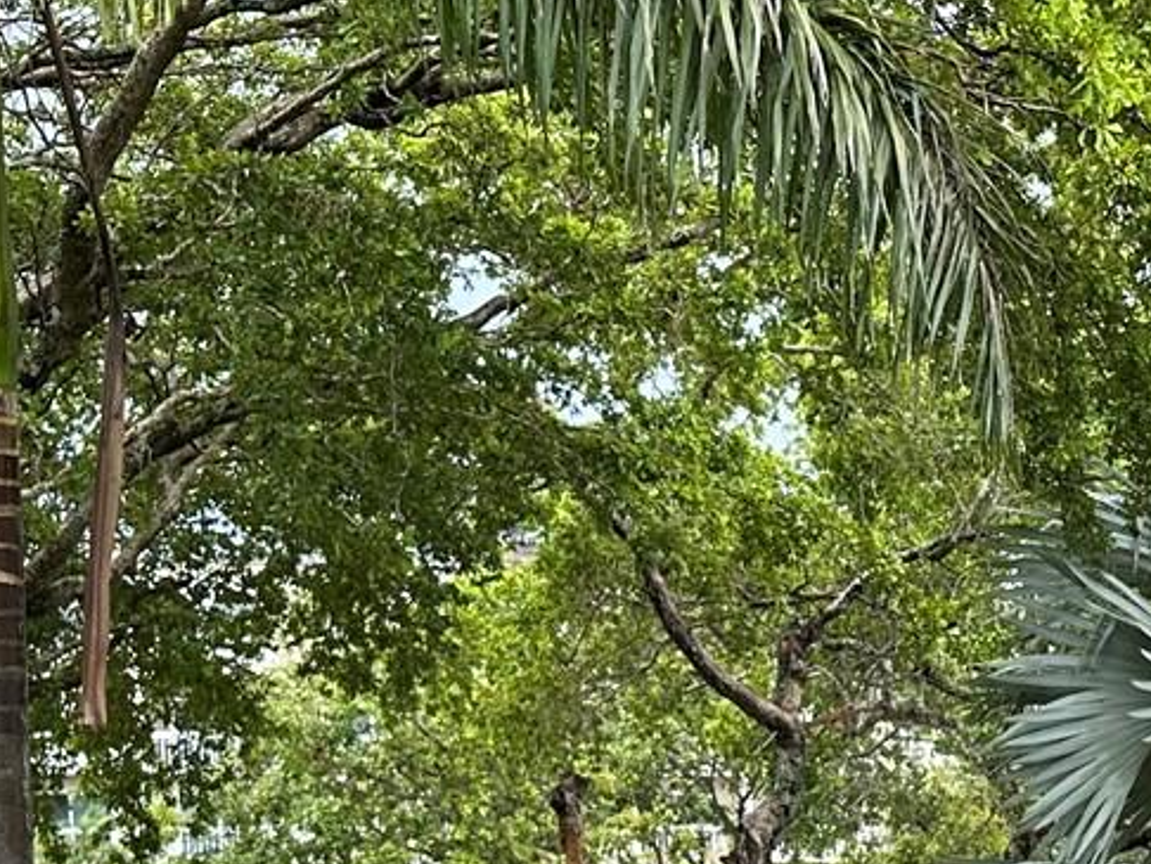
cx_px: 1388
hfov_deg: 22.7
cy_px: 1060
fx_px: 2628
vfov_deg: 17.7
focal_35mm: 79
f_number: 1.78
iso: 80
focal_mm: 6.86
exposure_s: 1/252
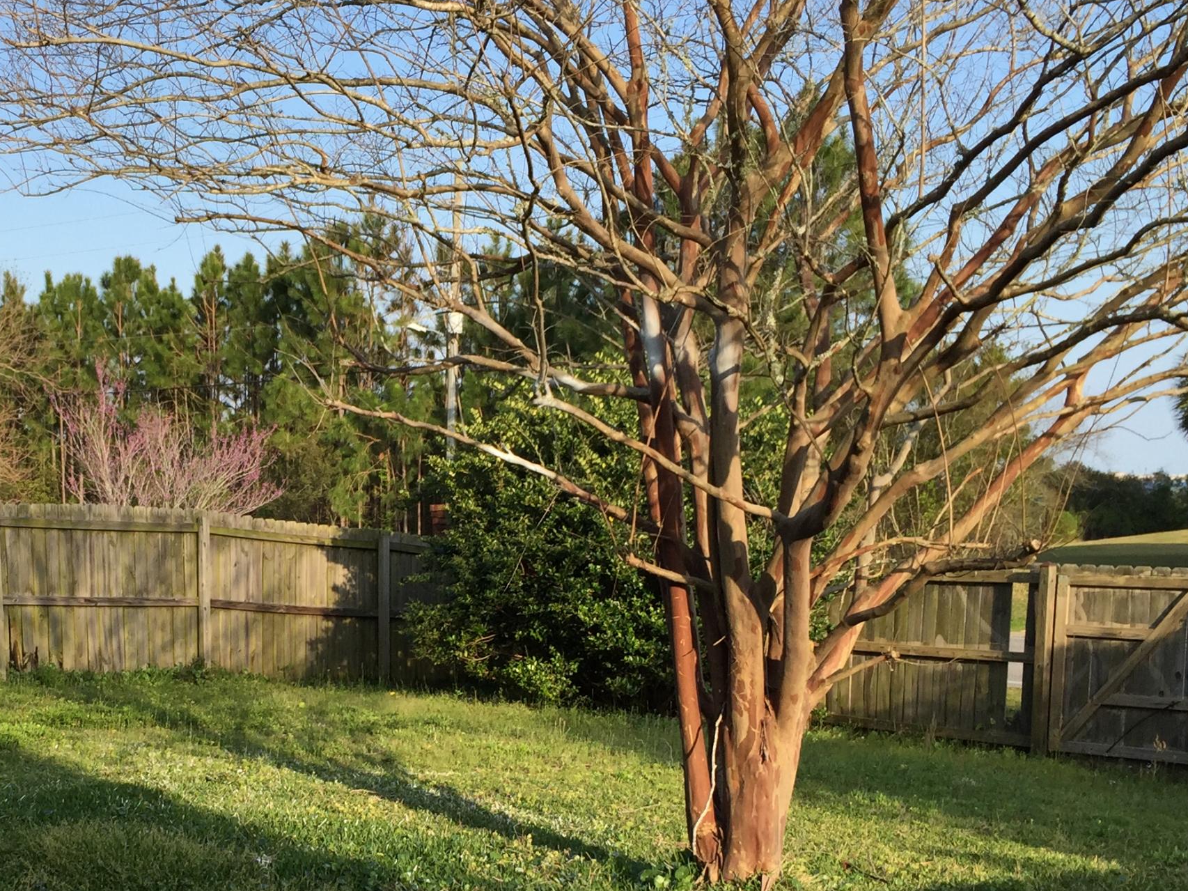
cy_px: 687
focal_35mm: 51
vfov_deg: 28.1
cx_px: 270
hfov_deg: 36.5
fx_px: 1750
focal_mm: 4.15
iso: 32
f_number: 2.2
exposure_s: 1/775
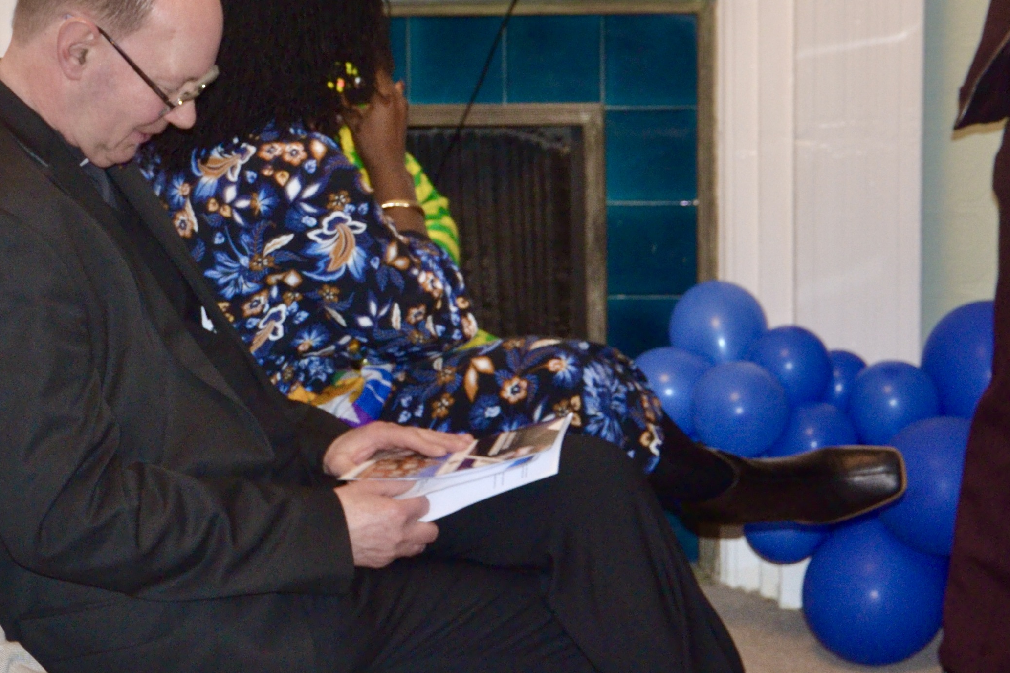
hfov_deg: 17.2
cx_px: 85
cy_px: 336
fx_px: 3285
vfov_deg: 11.7
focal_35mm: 117
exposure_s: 1/30
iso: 800
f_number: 4.5
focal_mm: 35
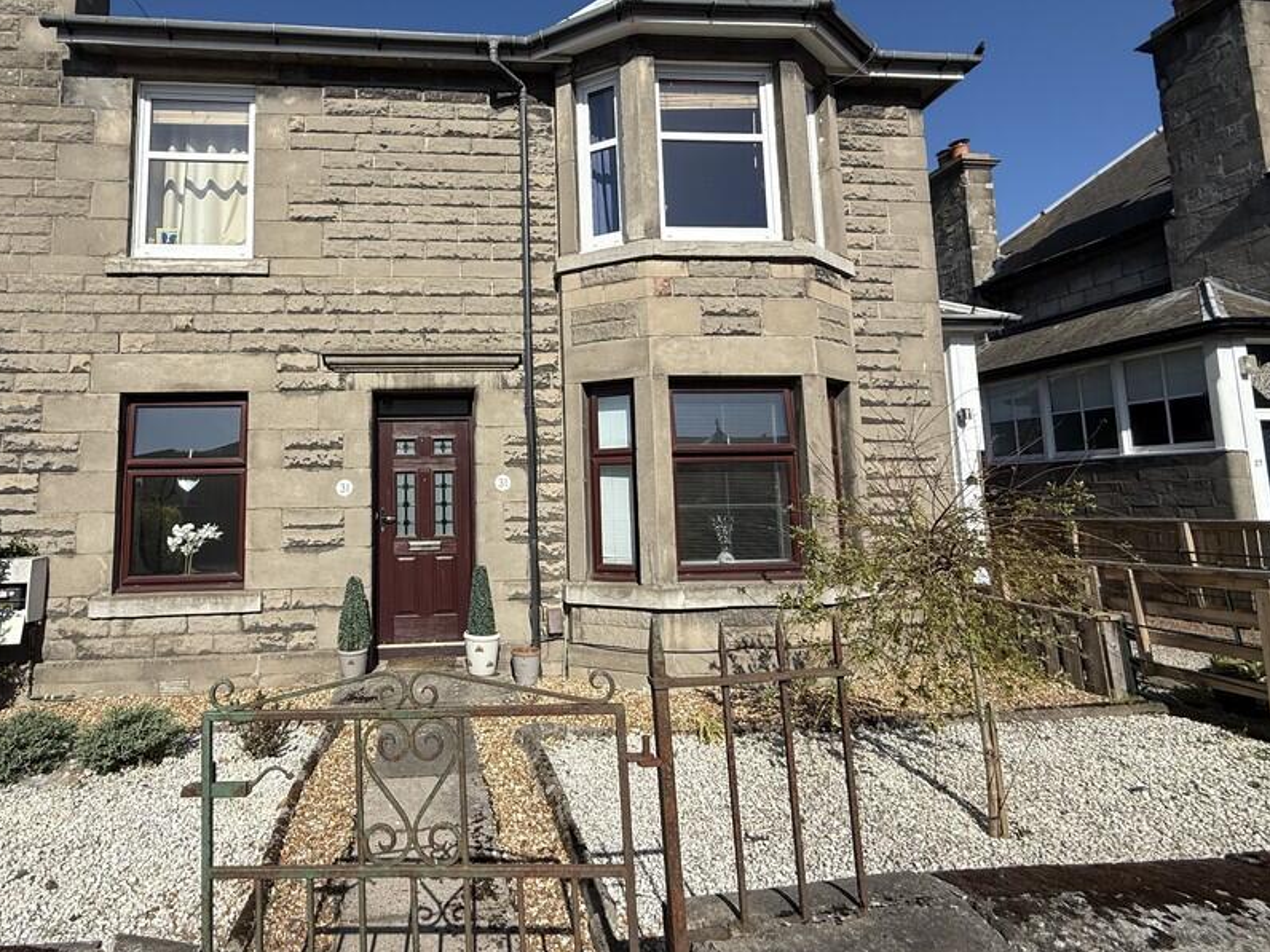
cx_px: 485
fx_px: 660
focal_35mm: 18
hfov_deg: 86.2
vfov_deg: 71.4
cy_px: 431
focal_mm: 2.22
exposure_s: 1/2717
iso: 50
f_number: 2.2
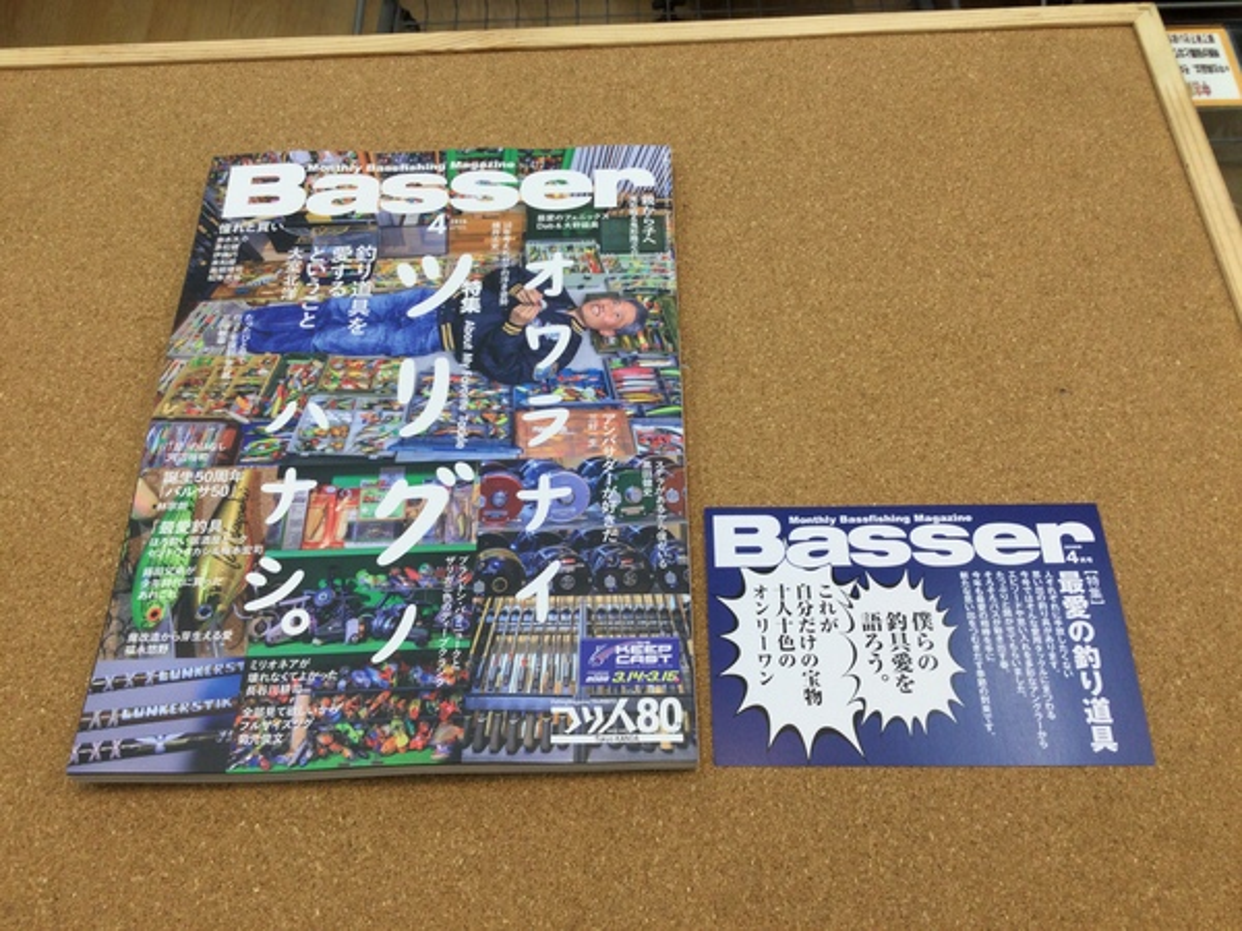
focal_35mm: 31
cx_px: 621
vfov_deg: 45.4
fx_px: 1112
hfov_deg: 58.4
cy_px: 466
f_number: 2.4
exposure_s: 1/60
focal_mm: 3.3
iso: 32
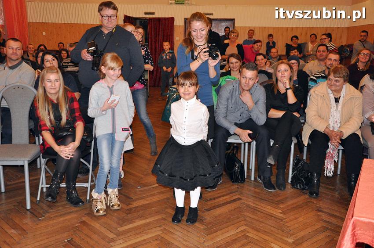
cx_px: 187
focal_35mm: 39
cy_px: 124
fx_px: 405
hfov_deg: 49.6
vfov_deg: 34.1
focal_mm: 26
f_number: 5
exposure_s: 1/60
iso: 2000
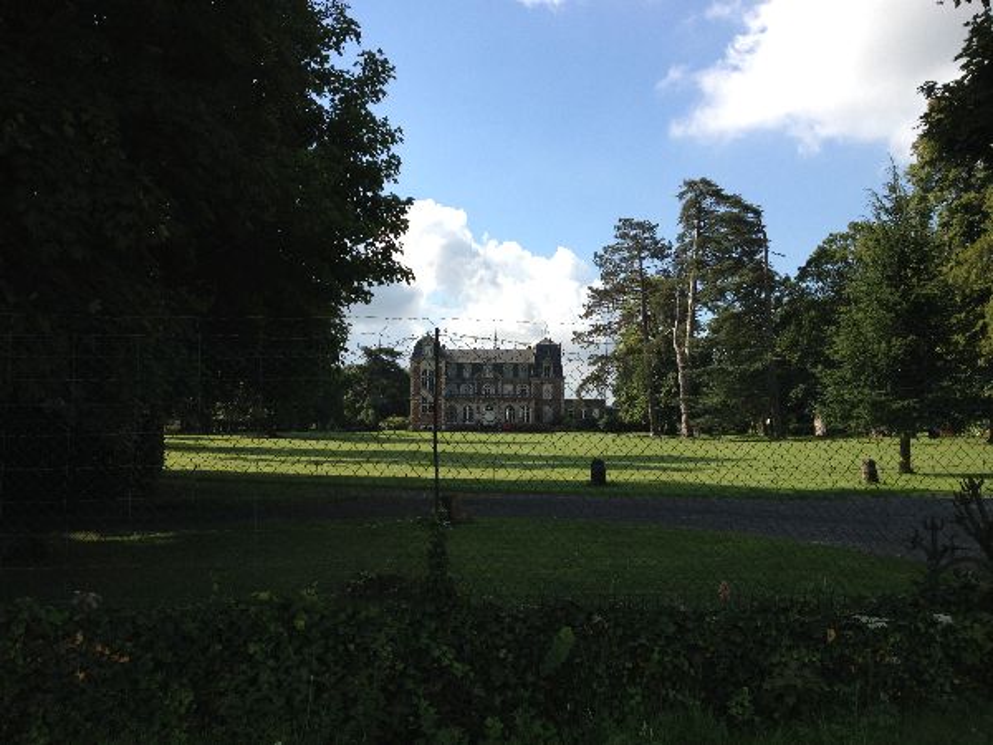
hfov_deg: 52.6
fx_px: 1004
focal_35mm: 35
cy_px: 372
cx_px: 496
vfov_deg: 40.7
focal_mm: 4.28
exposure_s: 1/1284
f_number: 2.4
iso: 50
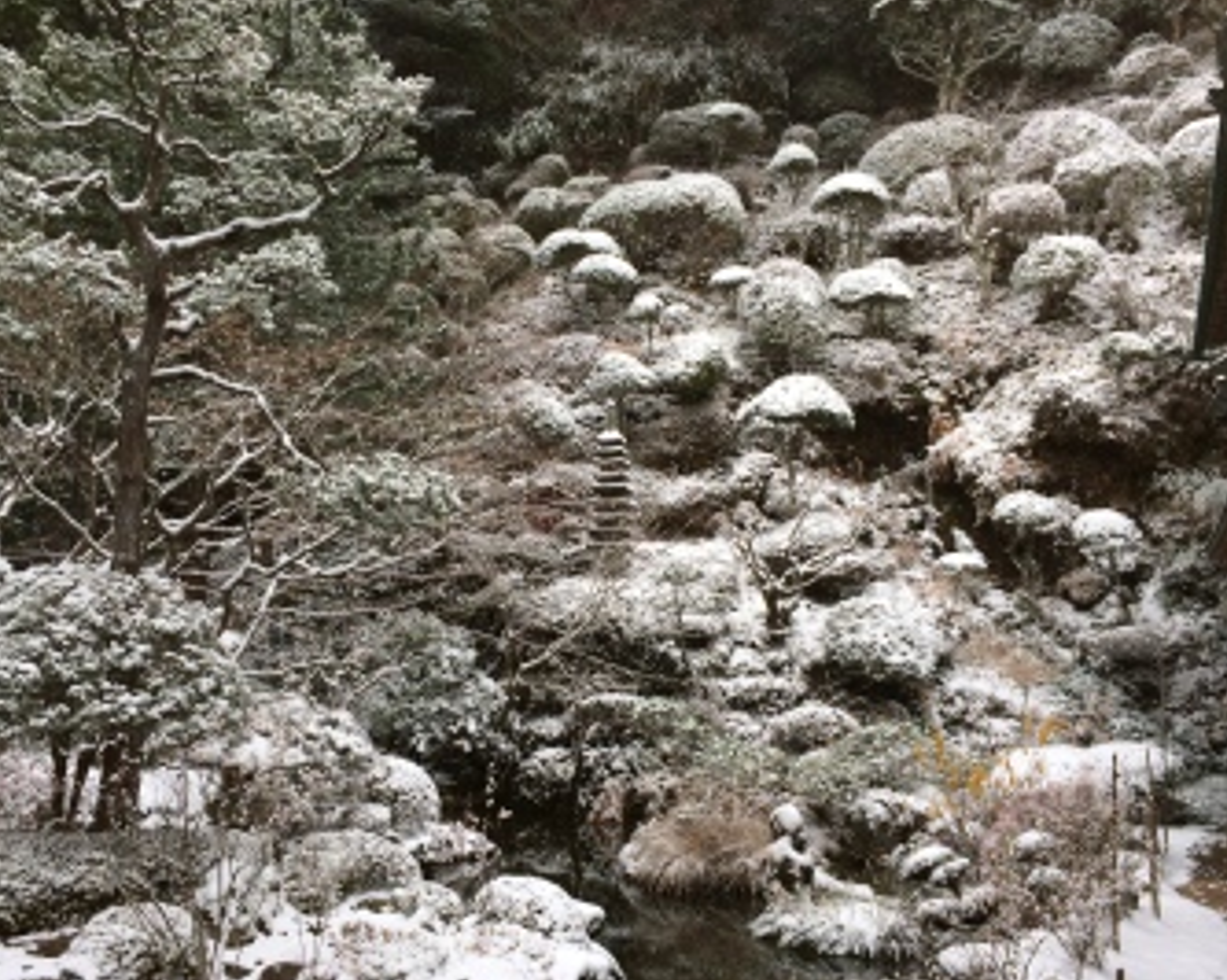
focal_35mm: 34
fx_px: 1234
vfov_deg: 43.3
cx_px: 553
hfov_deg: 52.8
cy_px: 538
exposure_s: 1/219
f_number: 2.2
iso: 32
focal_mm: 4.15
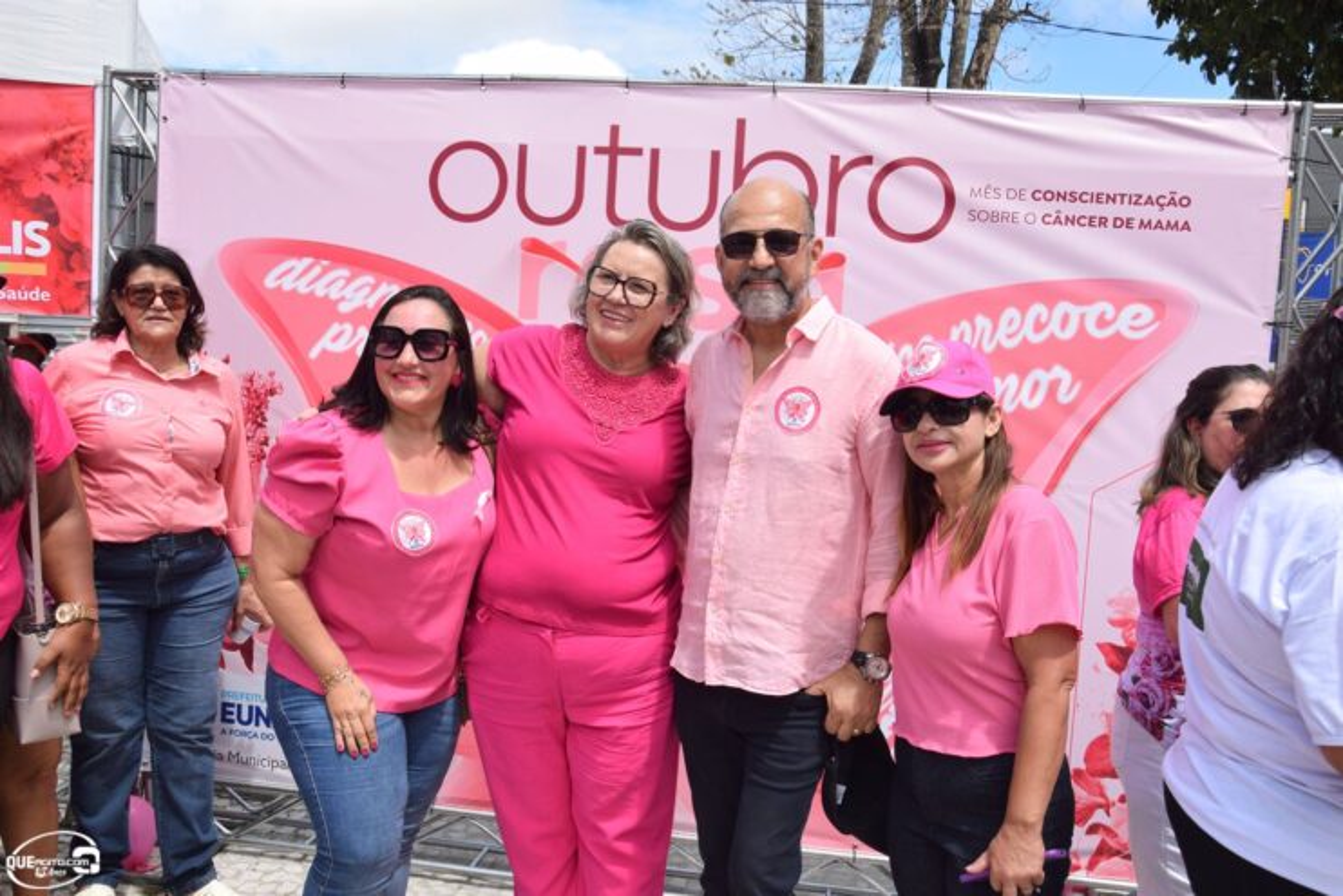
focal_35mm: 32
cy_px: 448
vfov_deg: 41.7
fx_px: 1175
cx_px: 672
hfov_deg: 59.5
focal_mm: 21
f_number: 9
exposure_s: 1/320
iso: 200
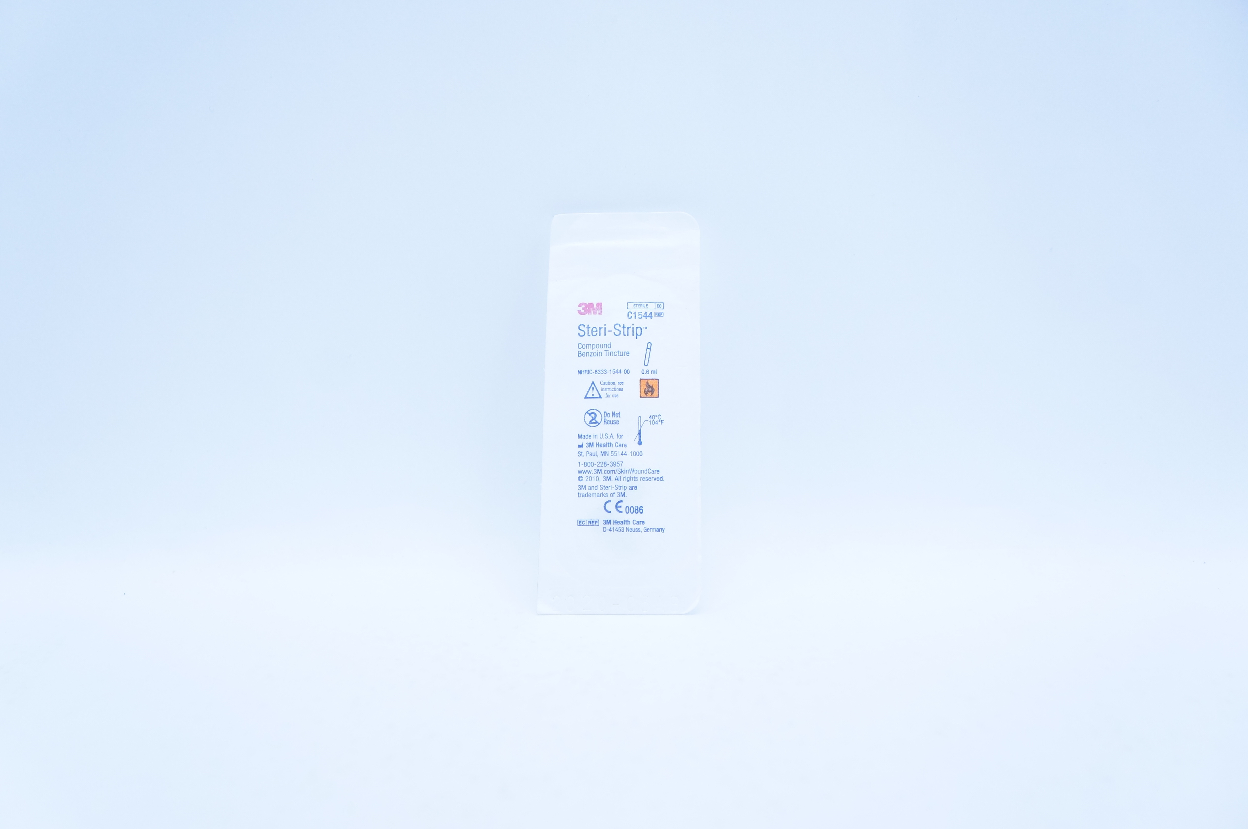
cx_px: 624
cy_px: 414
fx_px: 1610
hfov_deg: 42.4
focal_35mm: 46
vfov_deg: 28.9
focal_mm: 31
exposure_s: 1/250
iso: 800
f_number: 4.5
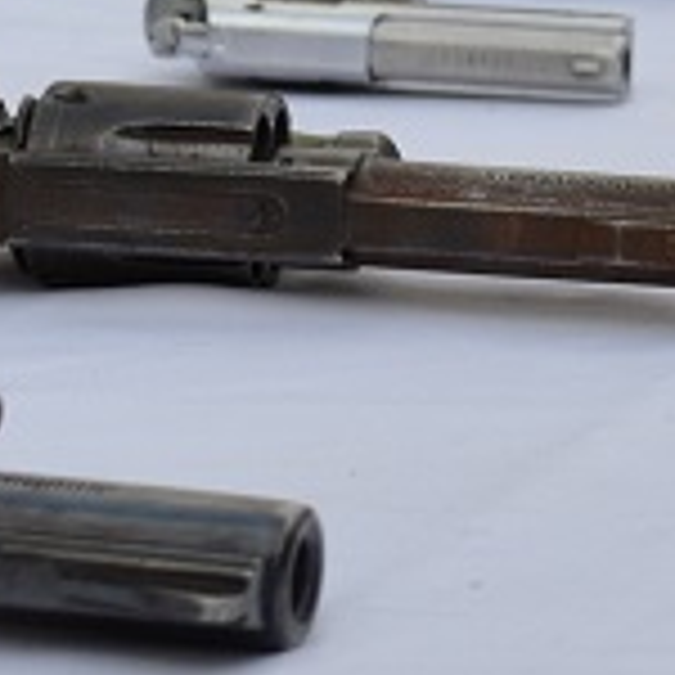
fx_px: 4434
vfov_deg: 8.3
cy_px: -641
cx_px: 788
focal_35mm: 201
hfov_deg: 8.6
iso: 200
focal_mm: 26
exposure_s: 1/200
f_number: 7.1
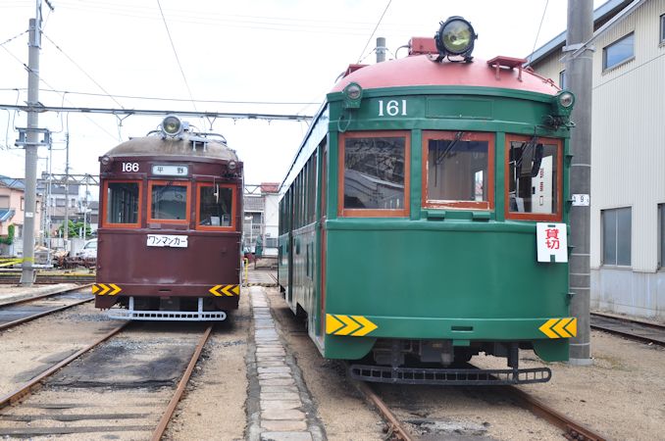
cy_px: 220
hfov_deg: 46.5
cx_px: 332
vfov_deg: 31.8
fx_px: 775
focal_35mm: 42
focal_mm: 28
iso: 200
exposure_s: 1/200
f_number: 7.1
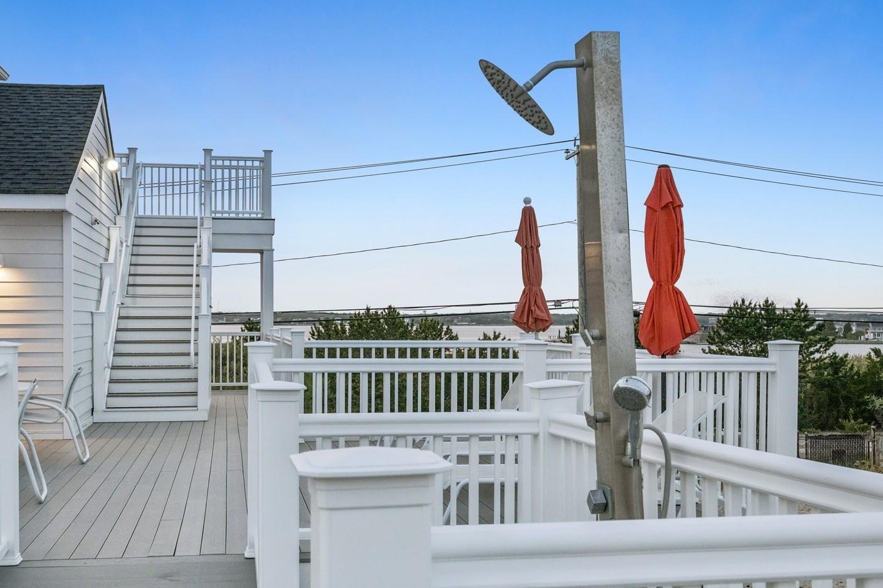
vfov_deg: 29.2
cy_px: 341
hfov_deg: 42.7
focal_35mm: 46
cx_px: 420
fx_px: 1128
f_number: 8
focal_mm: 24
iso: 400
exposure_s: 1/80
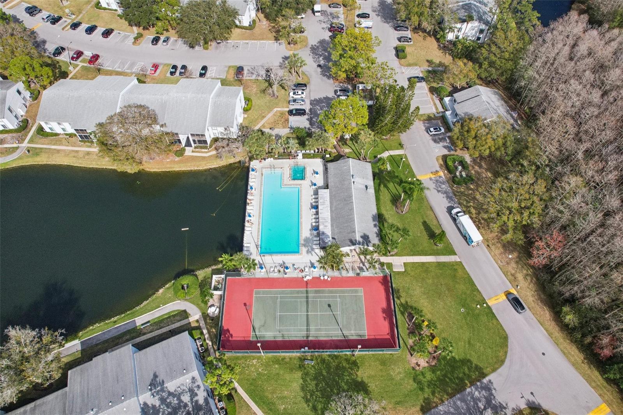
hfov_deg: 78.6
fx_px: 381
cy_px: 208
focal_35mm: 22
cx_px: 312
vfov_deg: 57.2
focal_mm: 8.4
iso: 400
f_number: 2.8
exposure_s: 1/2000
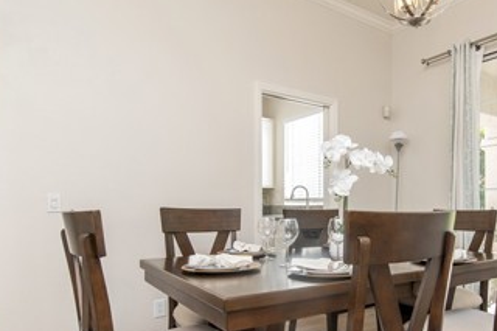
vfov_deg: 45.9
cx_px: 332
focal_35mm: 28
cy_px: 211
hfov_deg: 63.8
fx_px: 386
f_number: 5.6
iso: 200
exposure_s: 1/125
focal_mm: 14
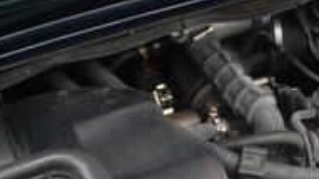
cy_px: 187
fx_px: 963
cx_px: 324
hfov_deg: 18.3
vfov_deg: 10.5
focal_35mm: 114
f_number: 3.5
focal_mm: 18
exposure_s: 1/30
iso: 280
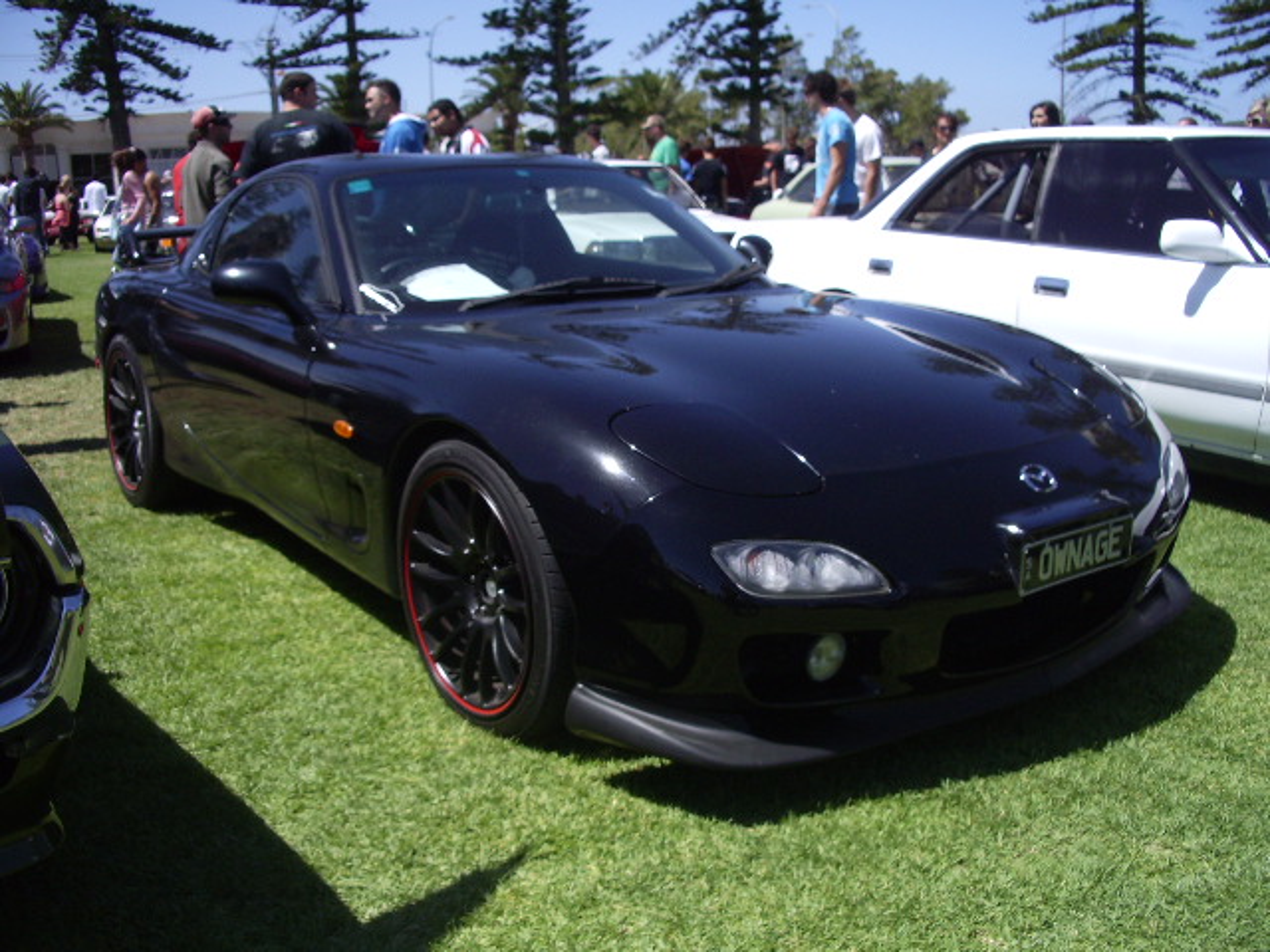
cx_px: 635
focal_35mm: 35
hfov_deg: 52.6
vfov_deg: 40.7
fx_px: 1284
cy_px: 476
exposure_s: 1/640
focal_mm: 5.8
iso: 80
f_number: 4.3
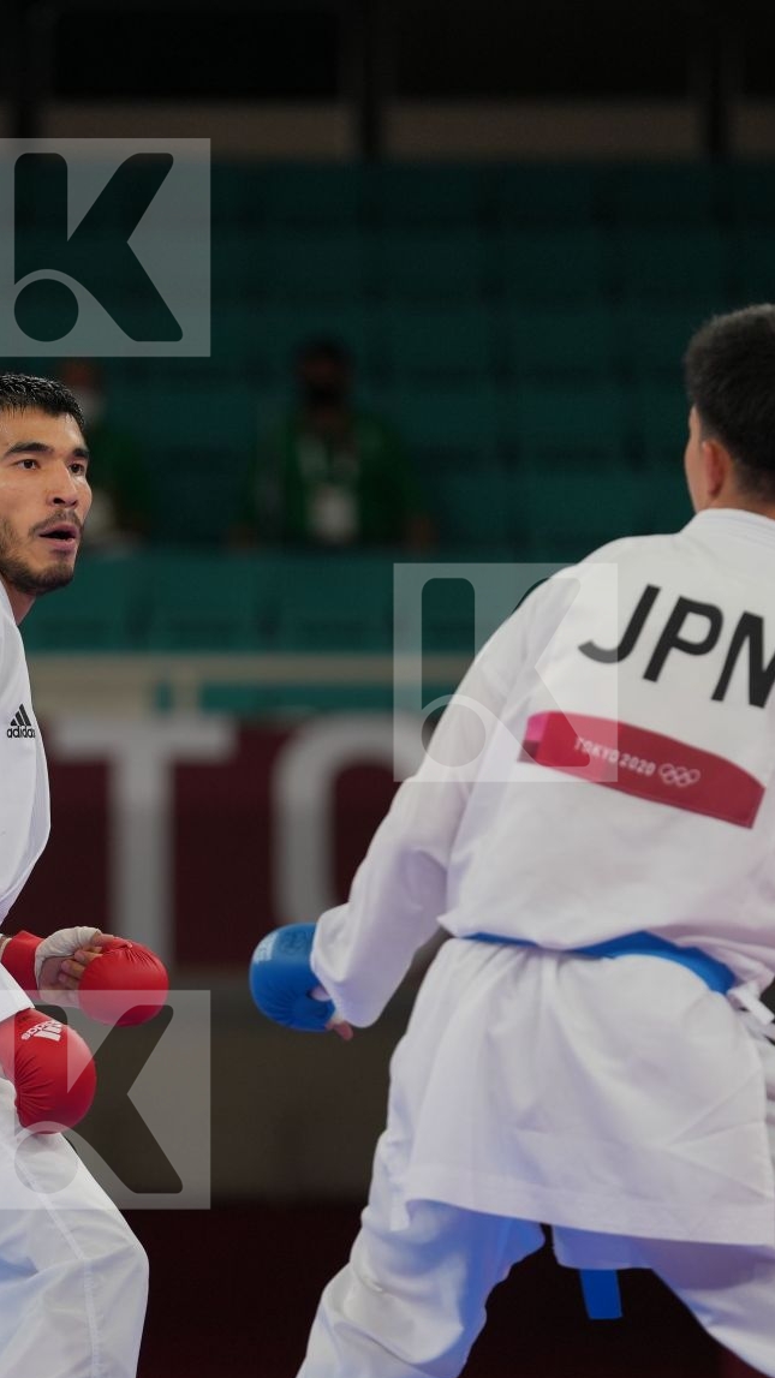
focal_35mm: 319
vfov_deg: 6.8
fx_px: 11657
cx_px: 99
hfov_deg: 3.8
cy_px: 673
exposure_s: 1/1000
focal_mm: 194
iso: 400
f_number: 2.8
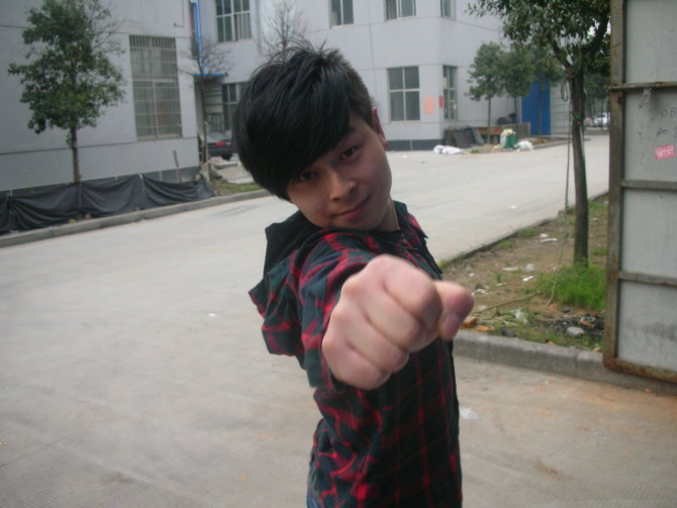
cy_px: 254
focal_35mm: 35
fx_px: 685
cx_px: 338
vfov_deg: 40.7
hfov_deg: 52.6
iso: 50
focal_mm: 5.8
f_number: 8.5
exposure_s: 1/29.7
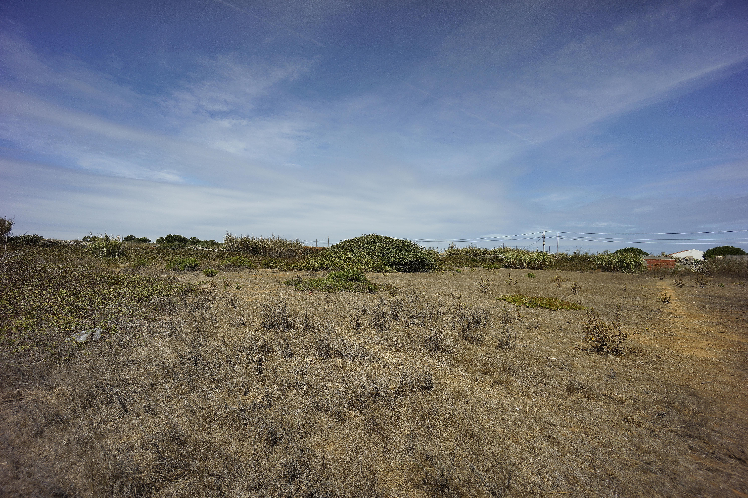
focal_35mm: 15
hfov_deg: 100.4
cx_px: 374
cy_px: 249
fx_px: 312
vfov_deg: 77.3
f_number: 6.3
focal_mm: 10
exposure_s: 1/800
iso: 100
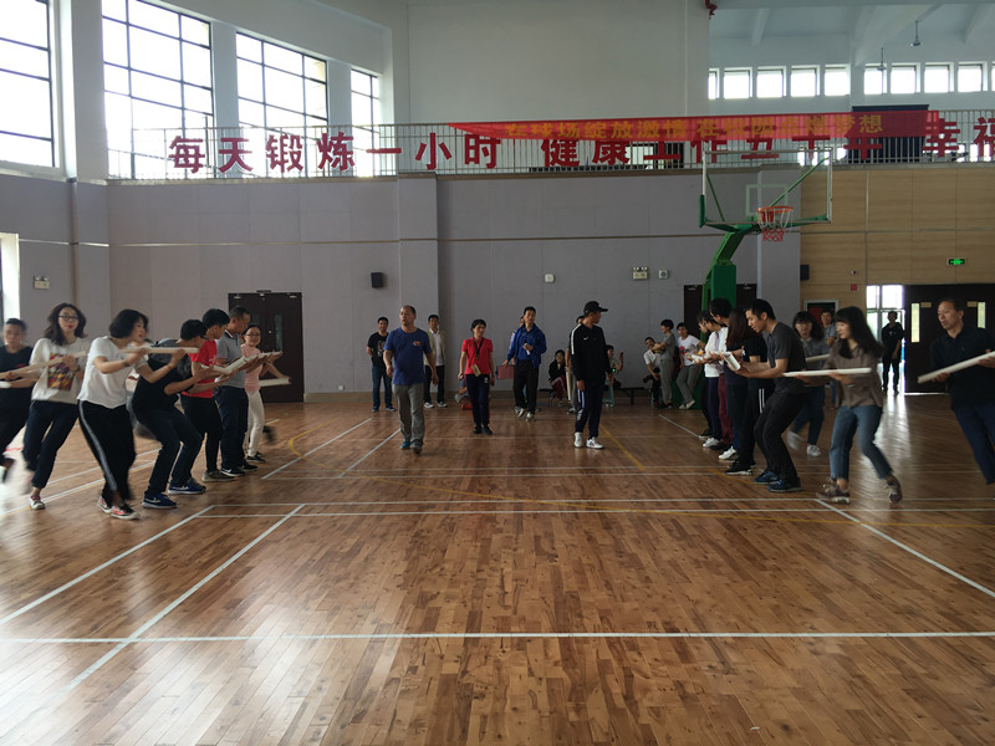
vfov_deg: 48.2
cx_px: 498
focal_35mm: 29
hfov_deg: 61.7
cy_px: 373
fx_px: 834
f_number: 2.2
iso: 25
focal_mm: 4.15
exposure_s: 1/33
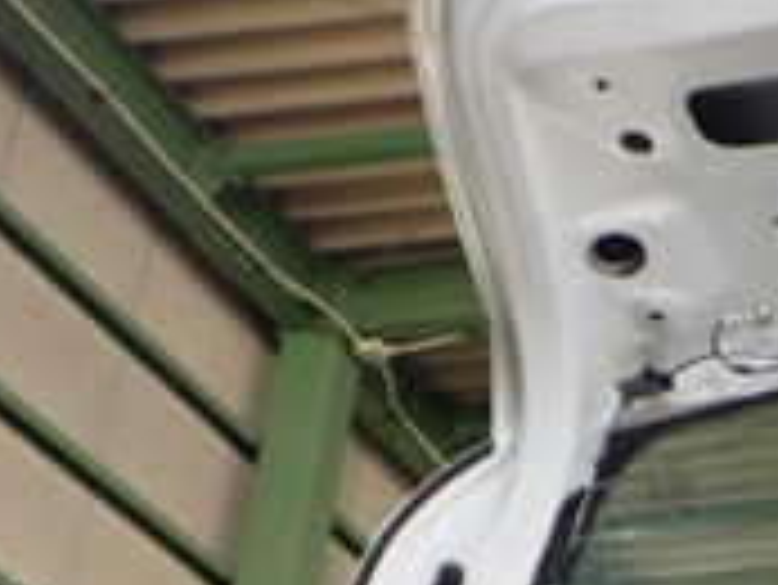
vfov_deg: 14.2
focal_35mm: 104
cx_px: 1300
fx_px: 2339
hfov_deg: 16.5
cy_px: 360
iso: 200
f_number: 2.3
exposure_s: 1/80
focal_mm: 5.4
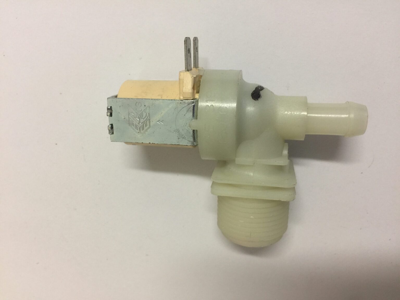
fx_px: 335
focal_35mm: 29
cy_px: 150
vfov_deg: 48.2
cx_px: 200
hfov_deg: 61.7
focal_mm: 4.15
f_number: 2.2
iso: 50
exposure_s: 1/17
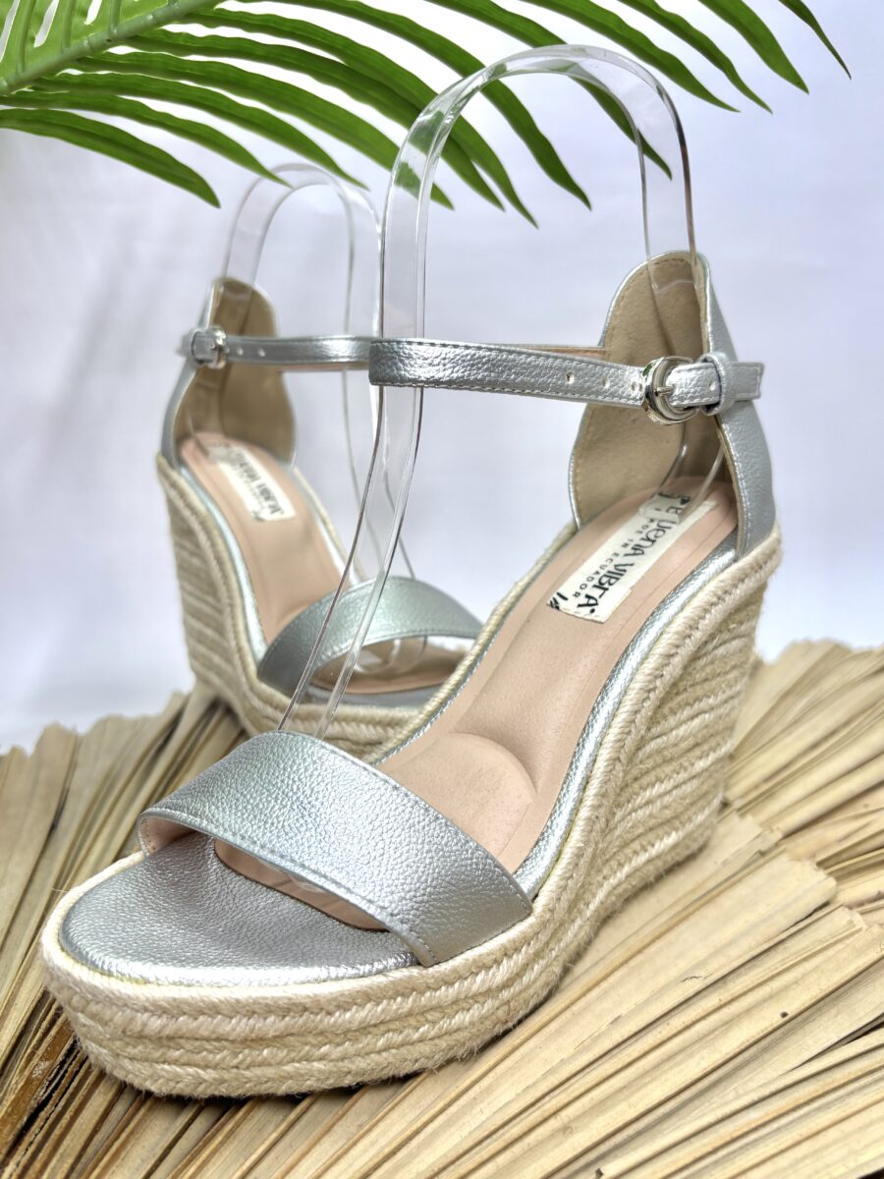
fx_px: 885
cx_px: 442
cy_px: 590
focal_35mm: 26
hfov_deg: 53.1
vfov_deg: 67.3
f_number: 1.6
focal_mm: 5.96
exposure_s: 1/129
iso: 32
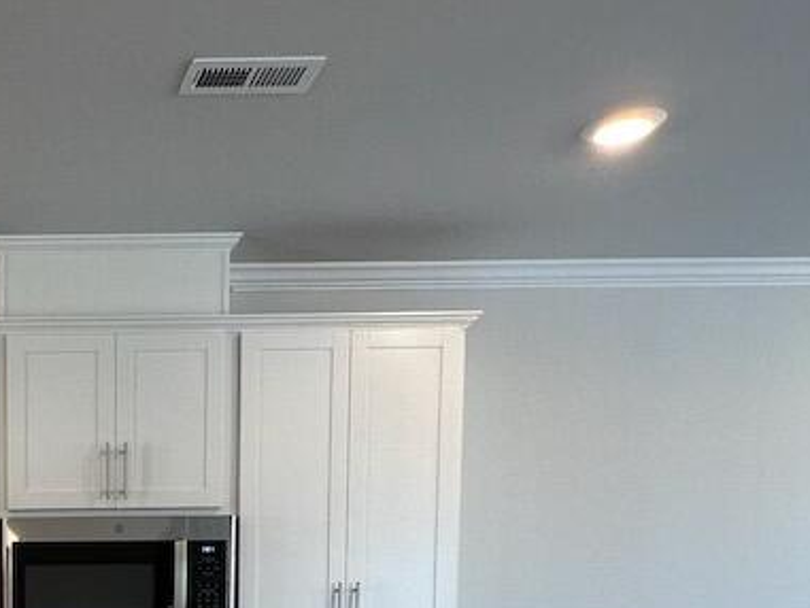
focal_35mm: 47
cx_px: -60
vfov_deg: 26.7
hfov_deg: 35.2
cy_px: 765
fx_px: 1100
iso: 125
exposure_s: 1/120
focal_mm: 2.22
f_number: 2.2
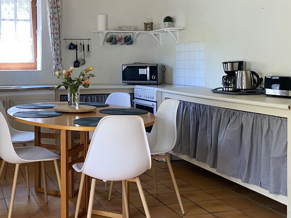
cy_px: 67
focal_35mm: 46
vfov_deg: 31.2
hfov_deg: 39.9
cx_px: 66
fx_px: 387
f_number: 1.8
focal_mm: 4.25
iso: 160
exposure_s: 1/60
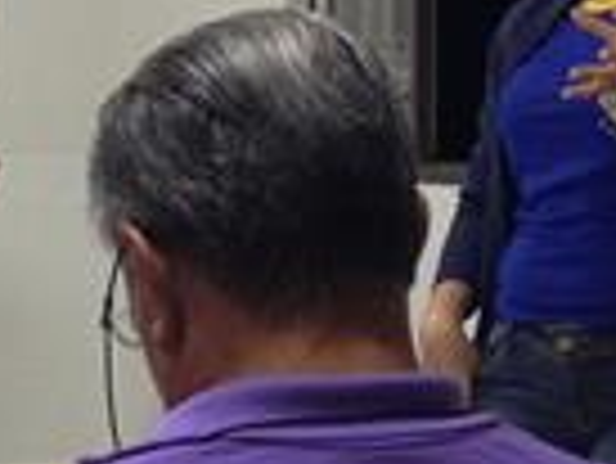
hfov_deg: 12.8
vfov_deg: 9.6
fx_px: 2743
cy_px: 32
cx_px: 121
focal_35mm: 154
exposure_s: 1/20
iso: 125
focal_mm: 4.12
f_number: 2.4
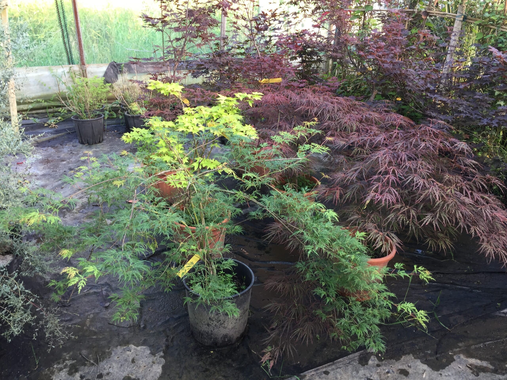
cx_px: 254
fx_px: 425
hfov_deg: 61.7
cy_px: 190
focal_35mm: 29
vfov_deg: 48.2
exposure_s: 1/50
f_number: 2.2
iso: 32
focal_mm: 4.15
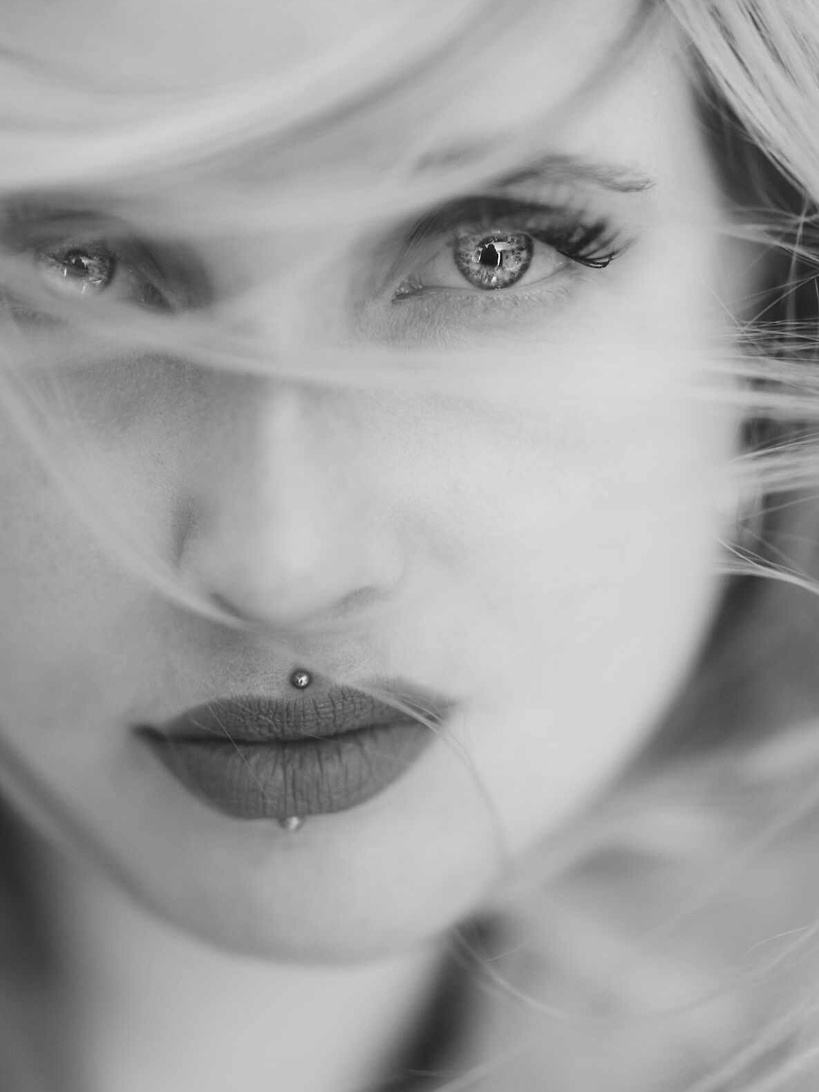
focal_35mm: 73
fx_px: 2304
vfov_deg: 26.7
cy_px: 544
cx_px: 376
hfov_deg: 20.2
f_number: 1.2
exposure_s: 1/160
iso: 640
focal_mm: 50
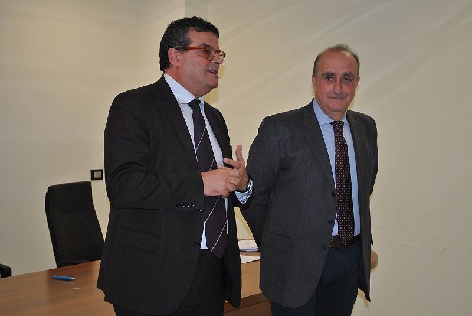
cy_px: 158
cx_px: 236
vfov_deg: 20.7
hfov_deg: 30.5
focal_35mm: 66
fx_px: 866
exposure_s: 1/60
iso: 200
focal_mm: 44
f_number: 5.3
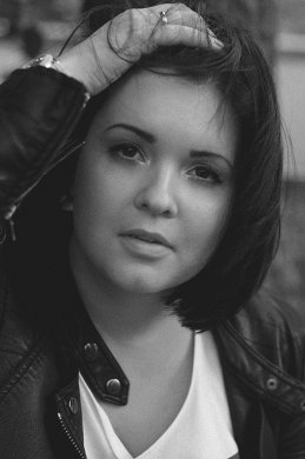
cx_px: 152
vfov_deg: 27.0
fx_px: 956
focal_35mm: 75
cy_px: 230
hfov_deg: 18.1
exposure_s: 1/160
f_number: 2.5
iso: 160
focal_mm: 50
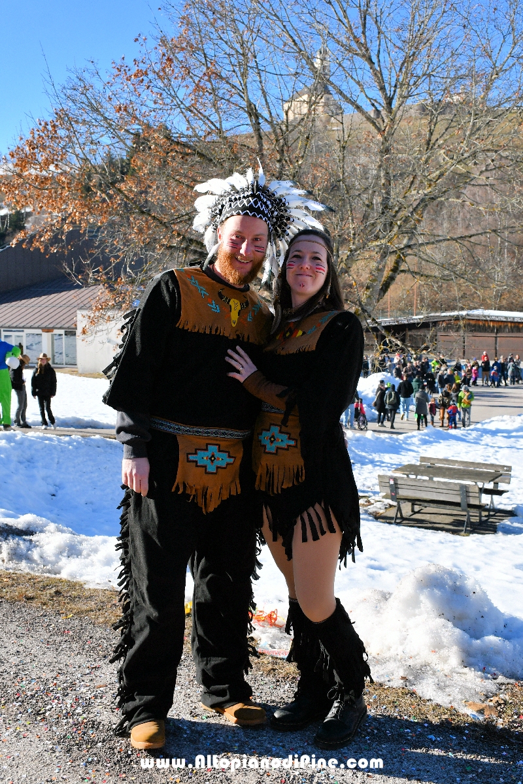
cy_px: 392
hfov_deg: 40.0
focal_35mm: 33
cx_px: 262
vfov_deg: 57.2
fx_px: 719
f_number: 8
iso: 100
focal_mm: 22
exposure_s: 1/250
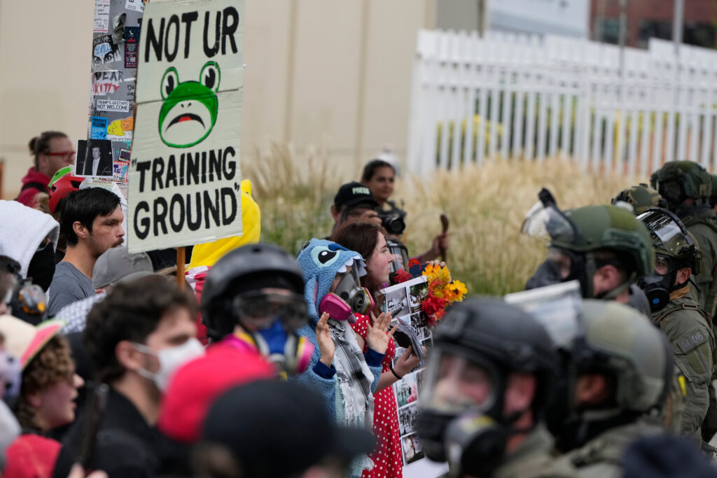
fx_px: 1394
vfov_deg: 19.5
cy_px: 239
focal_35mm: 70
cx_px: 358
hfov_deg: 28.8
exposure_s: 1/640
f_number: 5
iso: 800
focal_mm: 70
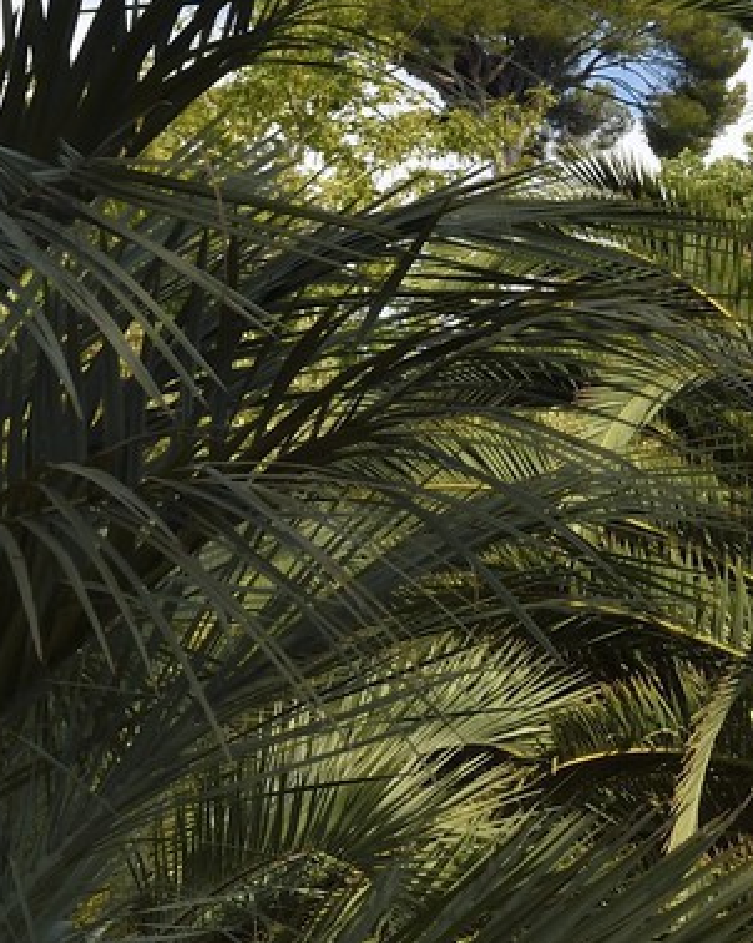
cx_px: 1788
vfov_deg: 12.8
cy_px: 566
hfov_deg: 9.2
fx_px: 4210
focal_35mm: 151
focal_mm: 38
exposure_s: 1/160
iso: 200
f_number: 14
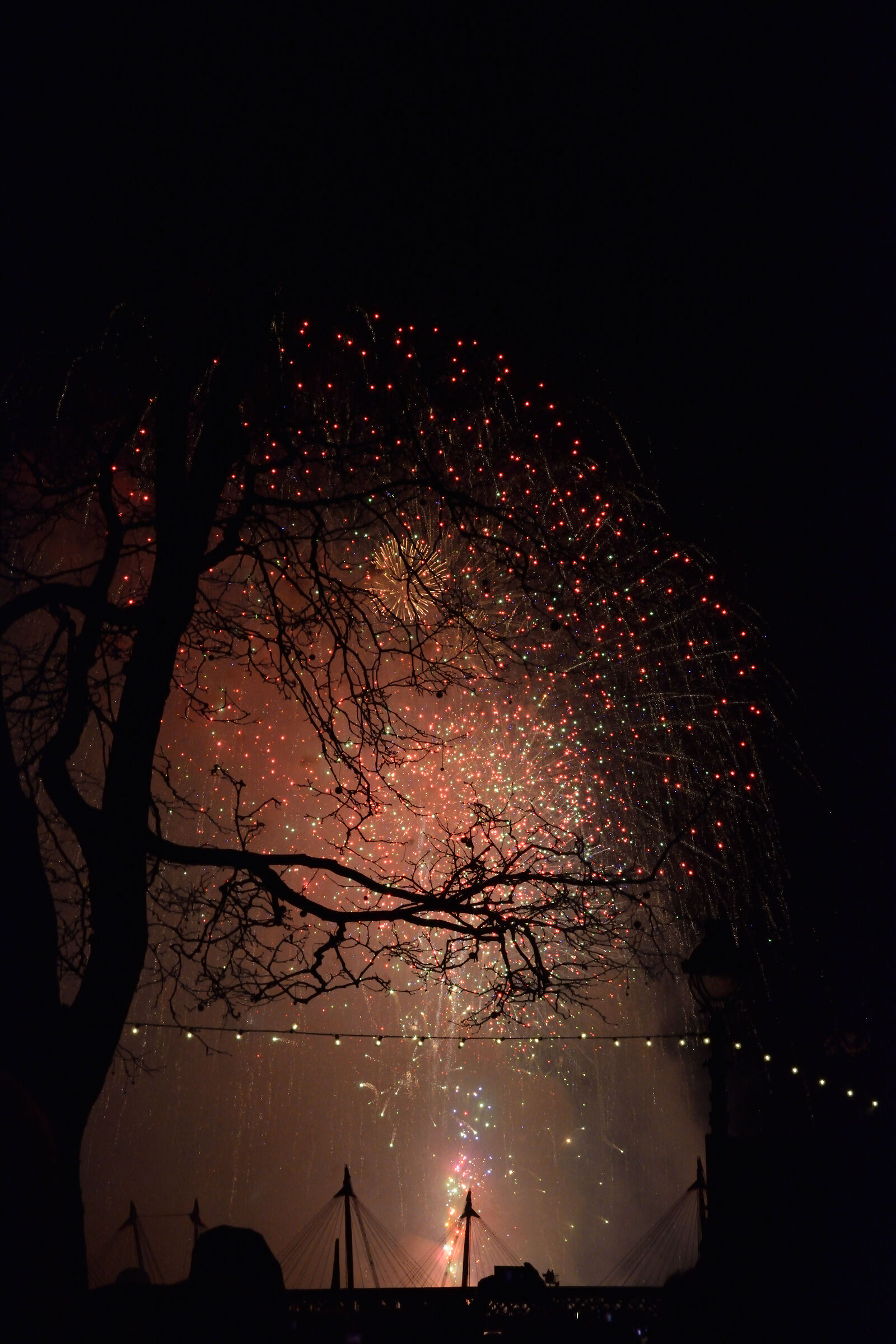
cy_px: 672
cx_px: 448
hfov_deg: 21.6
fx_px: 2352
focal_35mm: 63
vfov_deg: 31.9
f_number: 14
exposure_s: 1/160
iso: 2500
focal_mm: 42
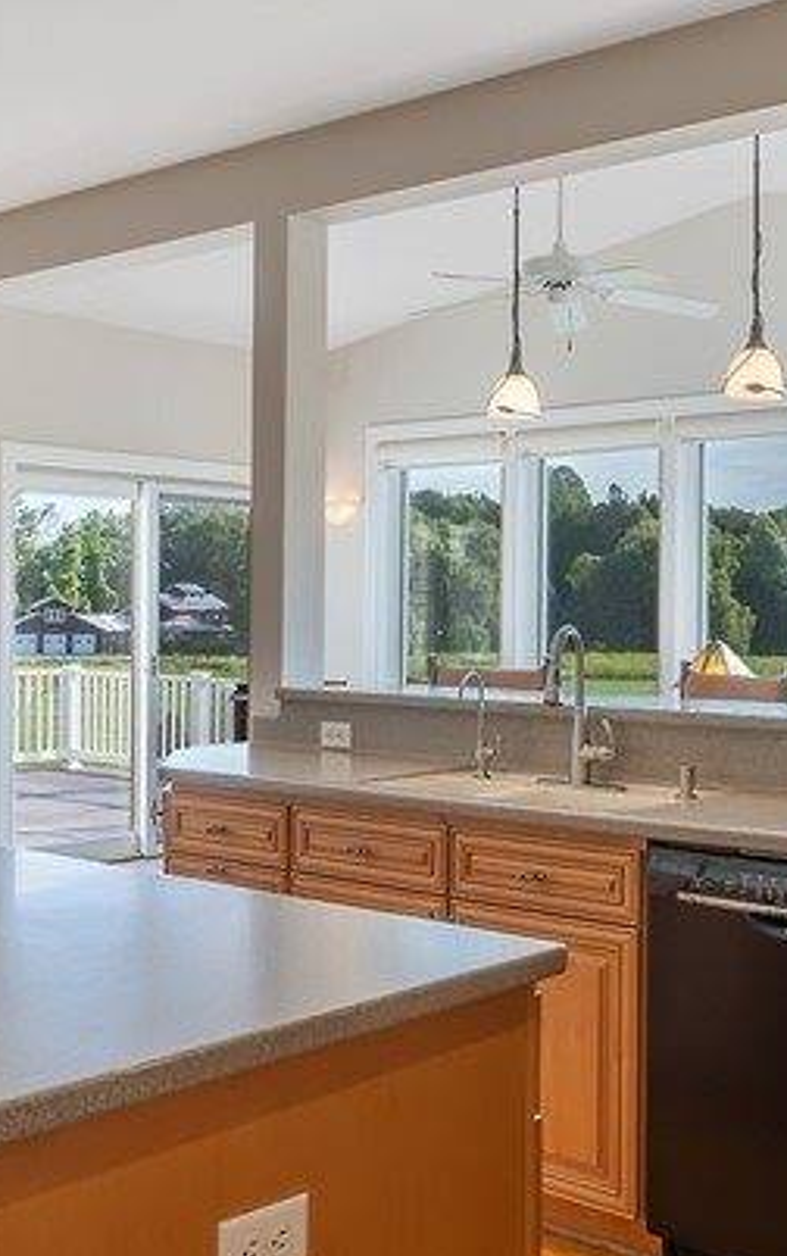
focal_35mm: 44
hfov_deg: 29.2
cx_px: 475
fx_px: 1507
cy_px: 603
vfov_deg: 45.2
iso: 200
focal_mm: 16
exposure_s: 1/25
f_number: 9
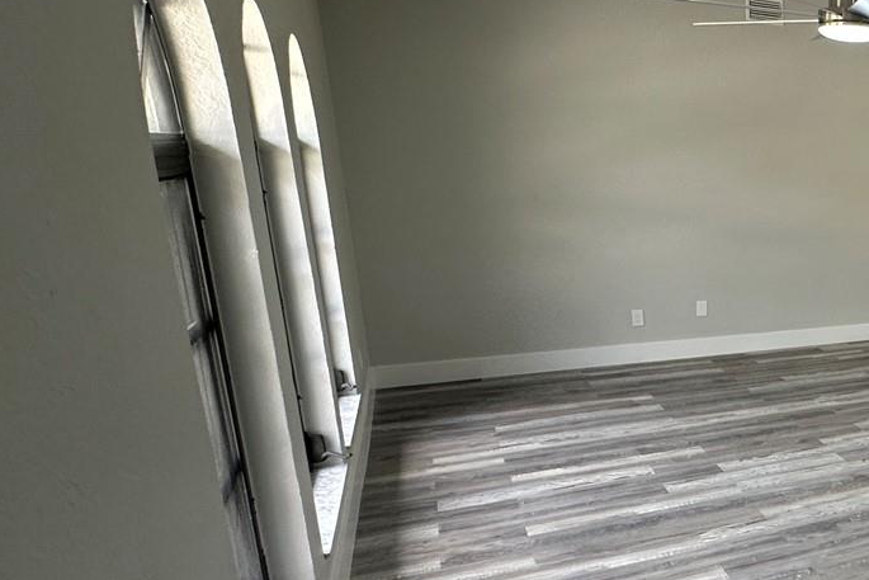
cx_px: 991
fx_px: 821
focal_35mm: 34
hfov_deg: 41.9
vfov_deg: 38.7
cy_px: 360
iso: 80
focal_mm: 2.22
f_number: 2.2
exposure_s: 1/120
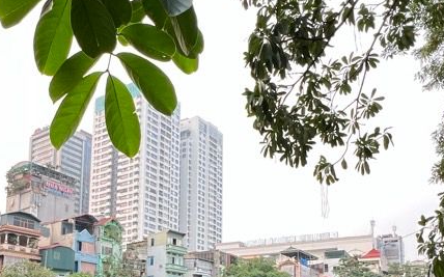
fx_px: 399
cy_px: 275
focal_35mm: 33
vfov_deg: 34.9
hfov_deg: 57.2
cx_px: 156
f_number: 1.8
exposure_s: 1/99
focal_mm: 1.57
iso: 100
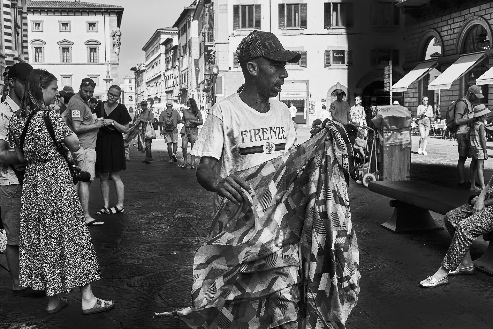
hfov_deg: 47.4
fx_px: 561
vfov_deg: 32.6
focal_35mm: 41
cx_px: 246
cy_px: 164
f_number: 6.4
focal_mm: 27
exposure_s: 1/1200
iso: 1000
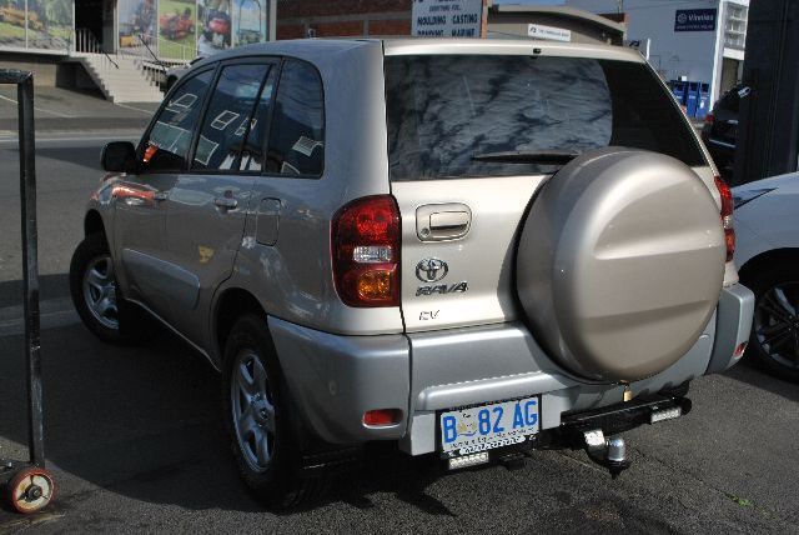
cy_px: 268
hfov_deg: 49.5
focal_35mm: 39
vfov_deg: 34.3
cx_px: 400
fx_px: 866
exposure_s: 1/400
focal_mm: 26
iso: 100
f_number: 10
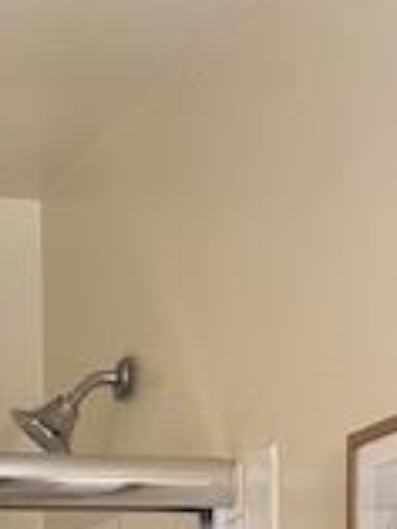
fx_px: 1619
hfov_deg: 13.4
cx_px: -141
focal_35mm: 106
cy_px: 1058
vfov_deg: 15.1
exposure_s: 1/60
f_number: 1.8
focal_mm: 4.25
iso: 100
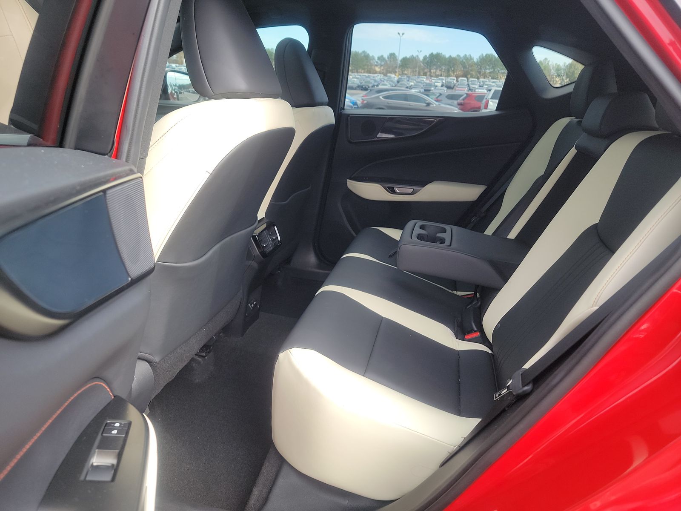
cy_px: 256
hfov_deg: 71.6
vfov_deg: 56.8
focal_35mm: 24
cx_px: 340
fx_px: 472
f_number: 1.8
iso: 68
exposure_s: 1/119
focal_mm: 6.7
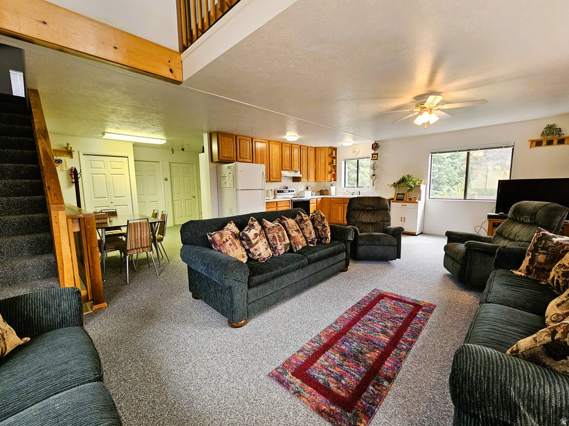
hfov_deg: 106.2
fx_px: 214
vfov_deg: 89.9
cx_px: 284
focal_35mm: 13
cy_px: 213
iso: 125
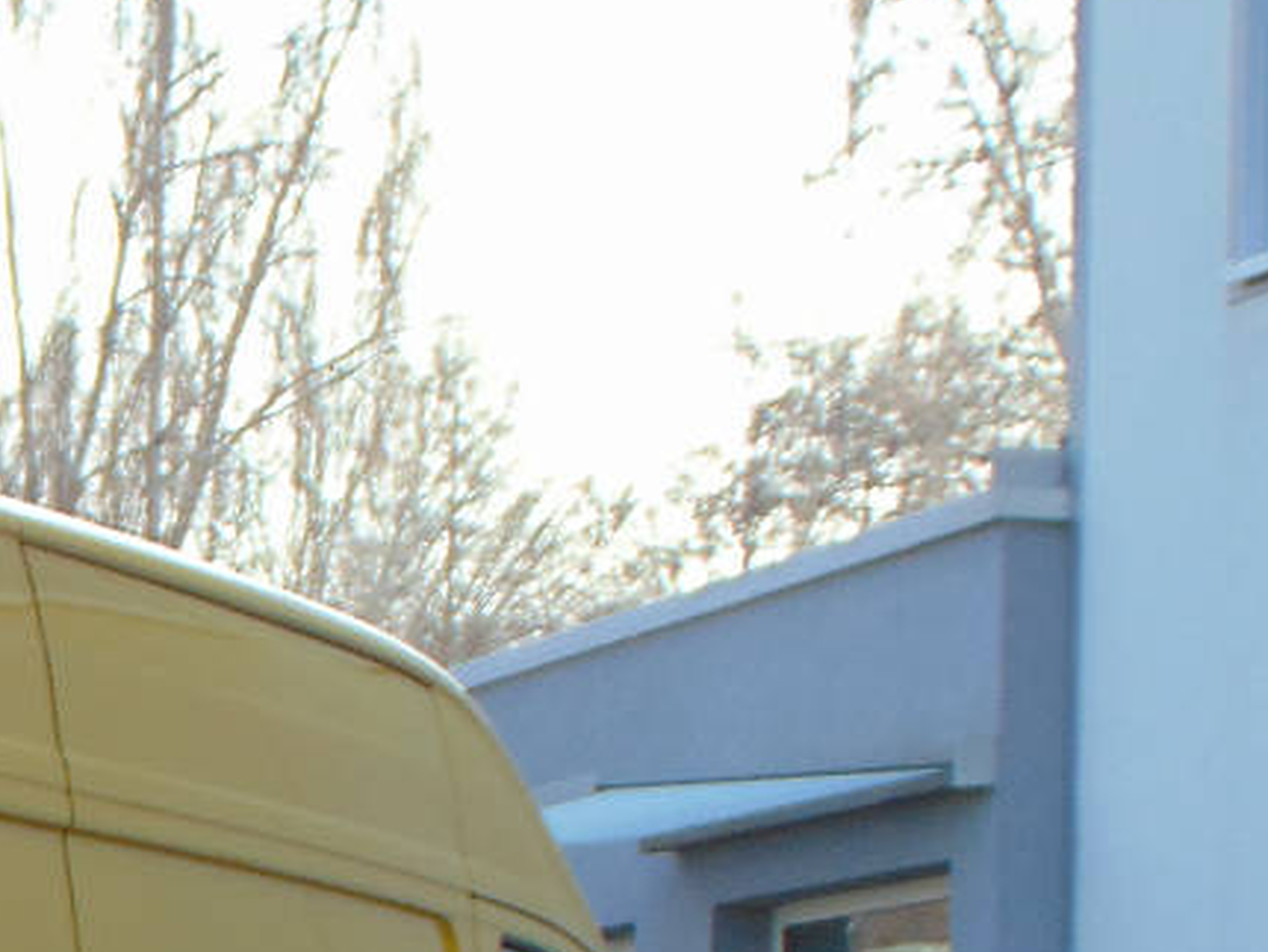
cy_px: 1441
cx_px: -731
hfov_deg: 10.2
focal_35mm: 186
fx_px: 6817
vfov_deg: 7.8
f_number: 3.5
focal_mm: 9
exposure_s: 1/125
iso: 80
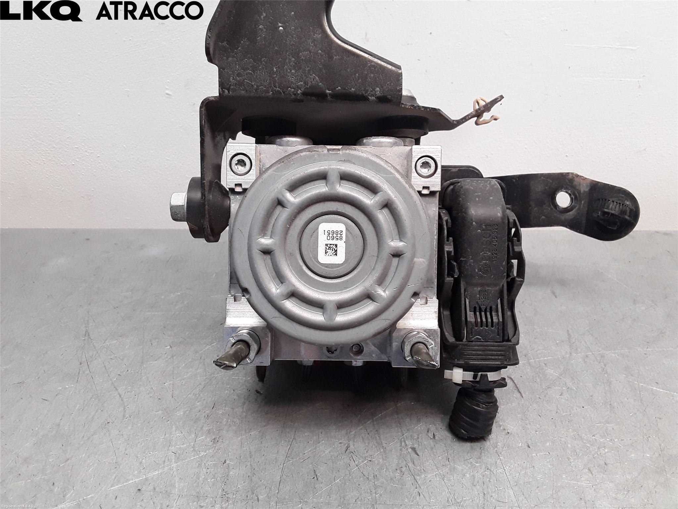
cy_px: 254
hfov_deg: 63.4
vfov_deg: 49.7
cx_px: 339
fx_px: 548
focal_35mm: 28
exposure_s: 1/100
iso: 100
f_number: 1.9
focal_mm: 2.91
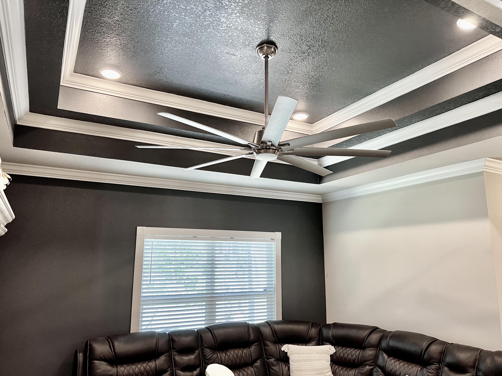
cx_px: 251
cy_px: 188
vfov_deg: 53.1
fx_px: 377
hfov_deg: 67.3
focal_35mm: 26
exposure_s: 1/60
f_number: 1.5
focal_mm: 5.7
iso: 125
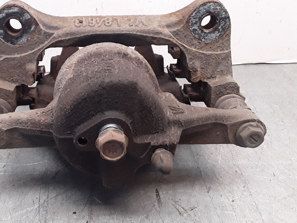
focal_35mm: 40
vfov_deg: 35.7
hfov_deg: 45.9
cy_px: 83
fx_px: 343
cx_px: 95
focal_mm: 2.91
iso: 100
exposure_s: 1/100
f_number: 1.9
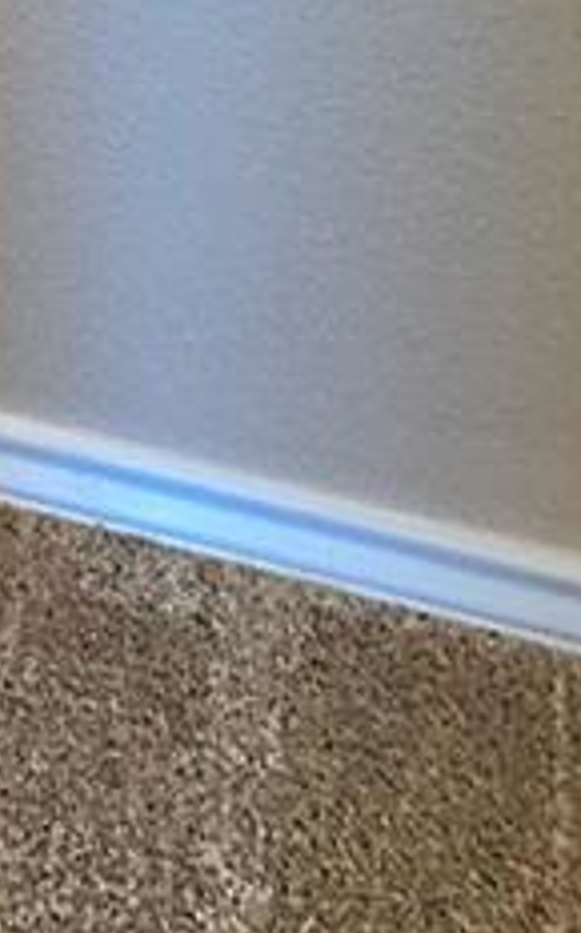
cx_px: -52
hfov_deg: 14.0
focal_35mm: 91
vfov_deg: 12.3
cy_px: -1710
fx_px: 2313
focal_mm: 2.2
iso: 200
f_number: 2.2
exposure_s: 1/60.2
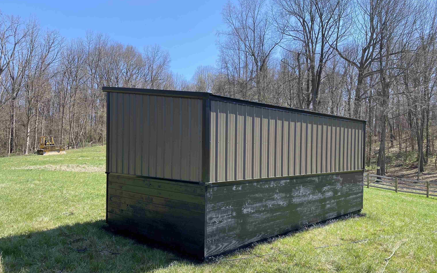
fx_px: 333
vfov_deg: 44.5
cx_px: 219
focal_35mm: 28
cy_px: 153
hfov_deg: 66.5
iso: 32
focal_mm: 4.25
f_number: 1.8
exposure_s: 1/1170
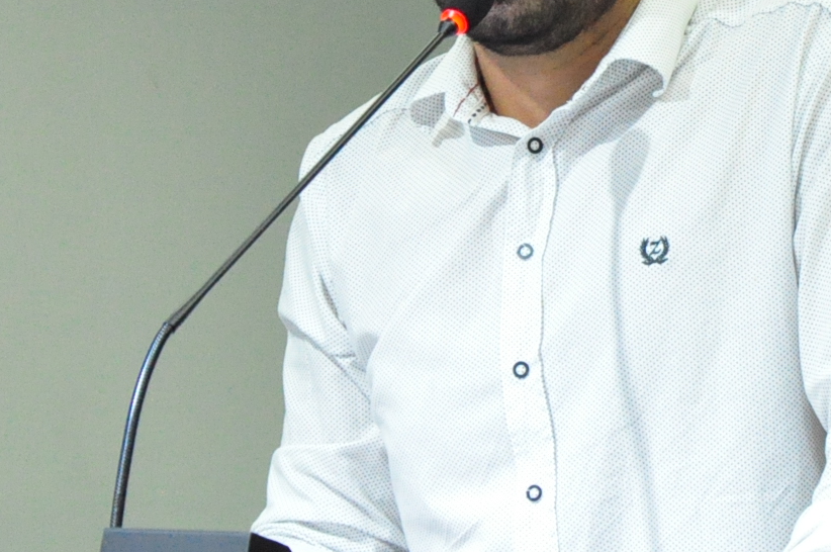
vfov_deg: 4.7
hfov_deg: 7.0
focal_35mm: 293
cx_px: 544
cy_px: 147
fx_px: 6762
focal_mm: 75
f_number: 5.6
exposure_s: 1/125
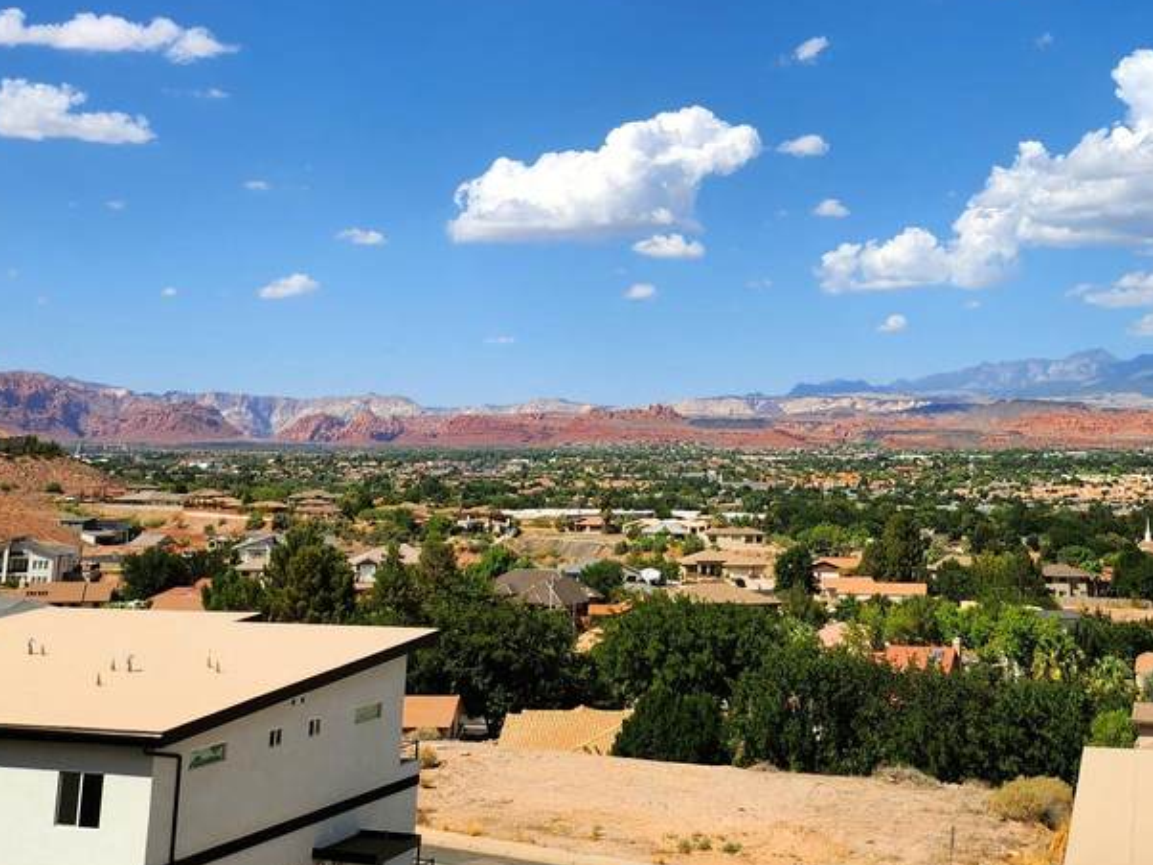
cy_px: 67
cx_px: 774
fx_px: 1699
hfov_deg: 37.1
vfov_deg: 27.4
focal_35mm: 51
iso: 50
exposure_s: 1/4481
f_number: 1.8
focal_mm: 5
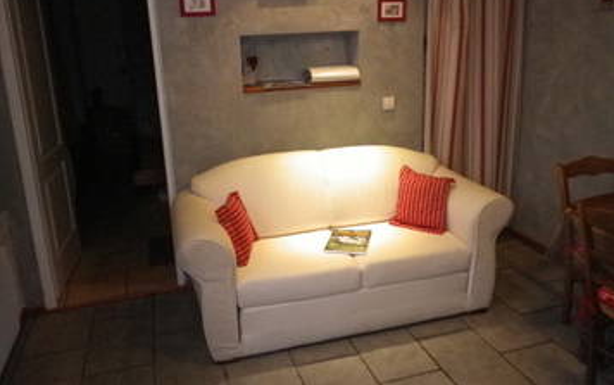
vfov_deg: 41.7
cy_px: 154
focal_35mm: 30
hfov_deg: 62.9
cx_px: 309
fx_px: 502
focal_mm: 5.05
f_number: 3.5
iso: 800
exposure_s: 1/50
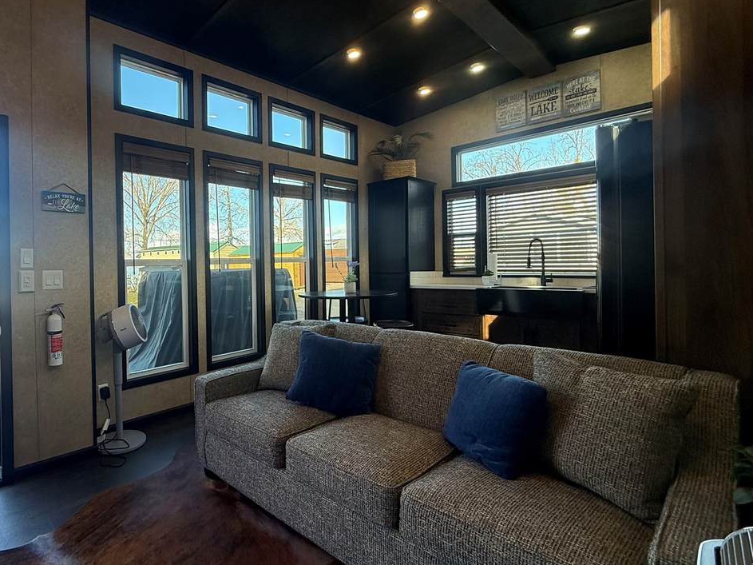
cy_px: 263
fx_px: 413
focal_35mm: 19
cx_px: 252
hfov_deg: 81.8
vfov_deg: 68.6
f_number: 2.2
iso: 100
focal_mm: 2.22
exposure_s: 1/120
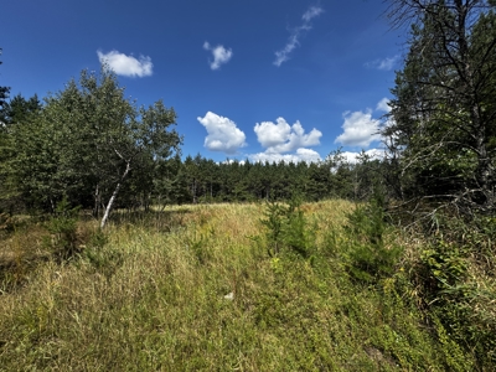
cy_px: 186
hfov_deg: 102.1
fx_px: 201
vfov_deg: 85.7
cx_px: 248
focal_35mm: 14
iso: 50
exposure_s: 1/1927
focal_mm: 2.22
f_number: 2.2
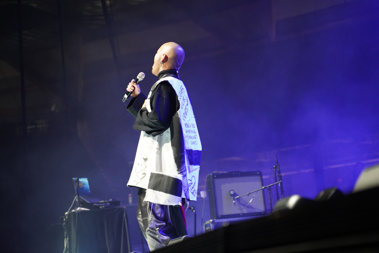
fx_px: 1105
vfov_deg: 13.0
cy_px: 126
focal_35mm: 105
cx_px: 190
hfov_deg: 19.5
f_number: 4
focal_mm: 105
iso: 5000
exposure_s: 1/160
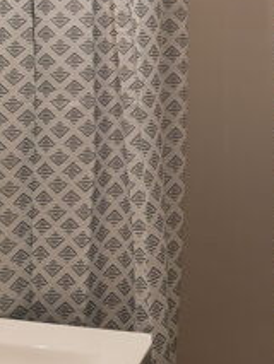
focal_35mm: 52
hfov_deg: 27.5
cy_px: 11
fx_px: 548
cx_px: 217
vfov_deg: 34.0
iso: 80
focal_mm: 4.3
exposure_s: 1/50
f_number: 1.7
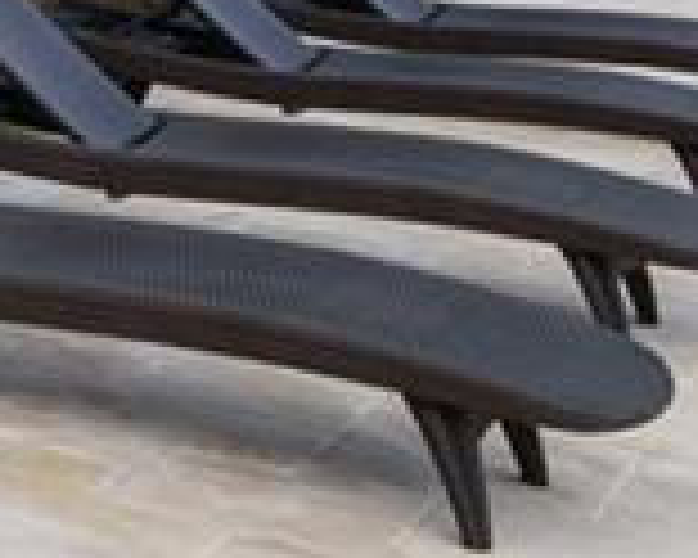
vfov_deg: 12.8
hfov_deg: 10.7
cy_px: -677
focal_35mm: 99
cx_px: -1527
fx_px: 2045
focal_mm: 16
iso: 250
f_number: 8
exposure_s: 1/250
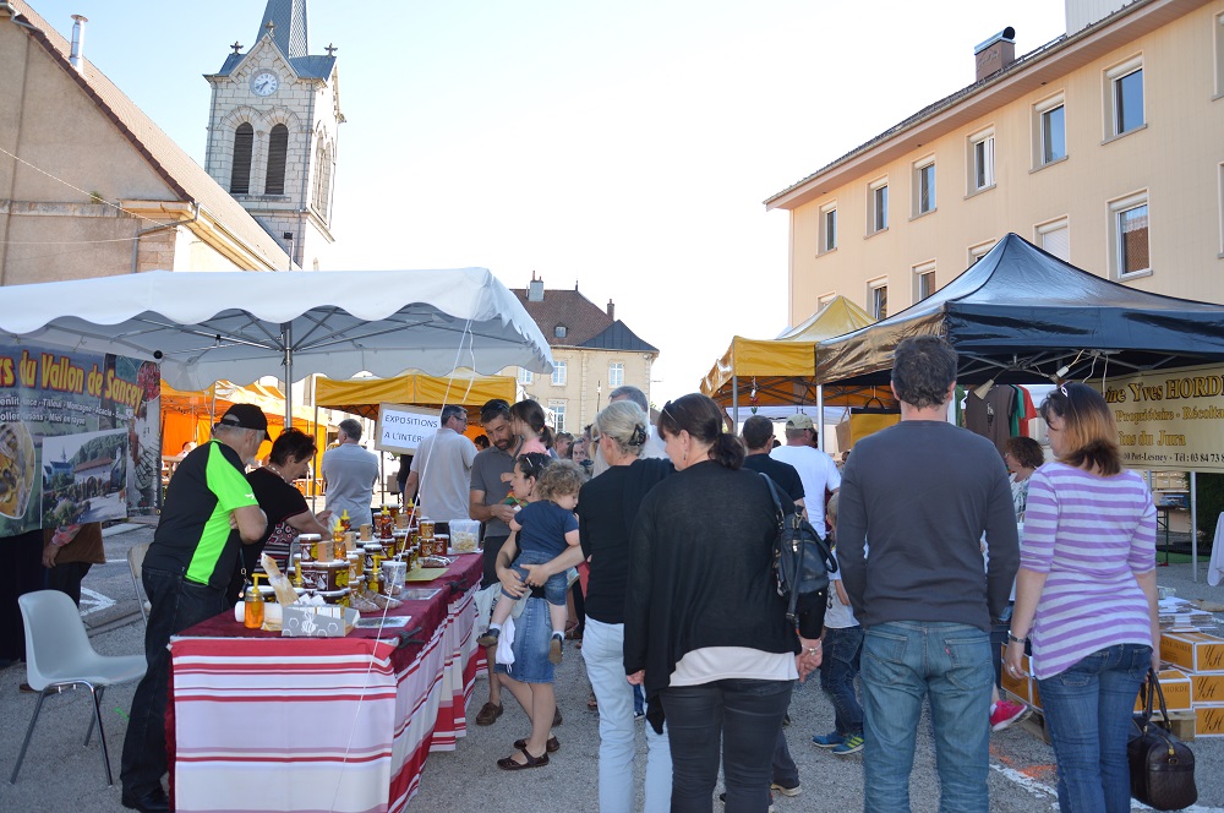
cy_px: 406
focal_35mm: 27
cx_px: 612
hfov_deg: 67.4
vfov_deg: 47.8
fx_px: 917
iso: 100
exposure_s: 1/160
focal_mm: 18
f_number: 4
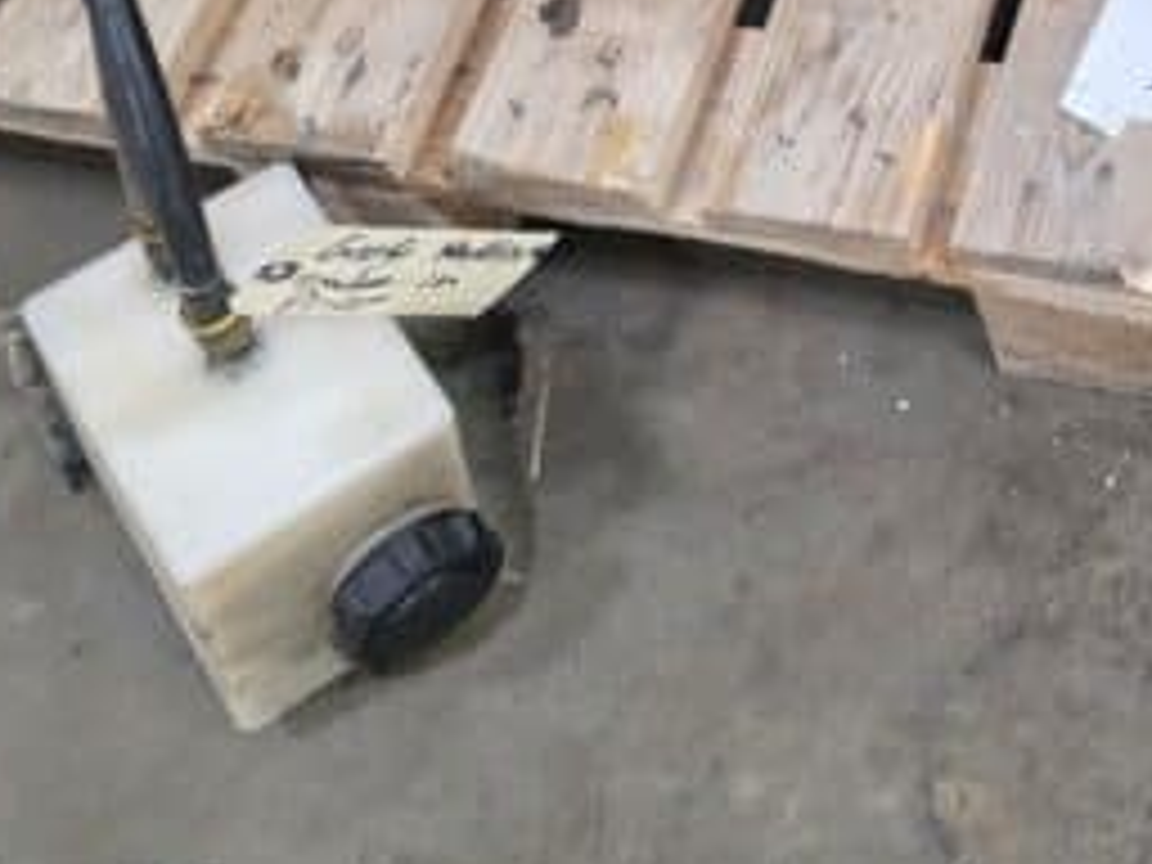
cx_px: 1305
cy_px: -423
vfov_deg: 18.2
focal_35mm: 72
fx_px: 2396
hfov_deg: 24.9
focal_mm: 6.3
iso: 1250
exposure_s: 1/120
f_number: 1.7
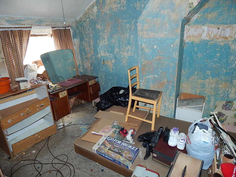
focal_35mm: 22
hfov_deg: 76.4
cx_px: 118
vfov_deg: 61.1
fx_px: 150
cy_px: 88
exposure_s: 1/30
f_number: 3
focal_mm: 4
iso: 125
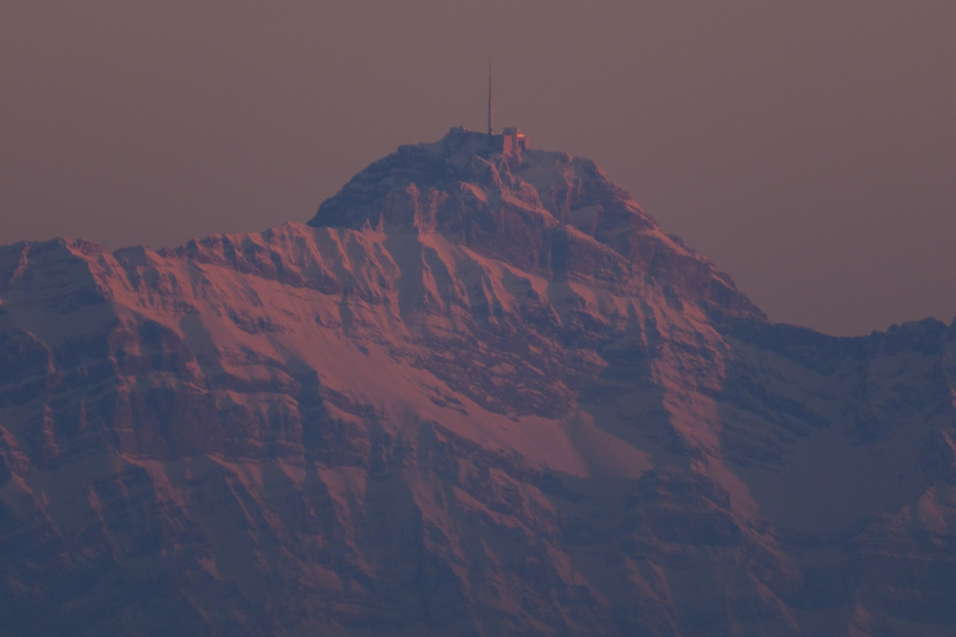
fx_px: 31864
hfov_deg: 1.7
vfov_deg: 1.1
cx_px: 478
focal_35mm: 1200
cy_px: 318
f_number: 11
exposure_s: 1/125
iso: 1000
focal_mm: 800
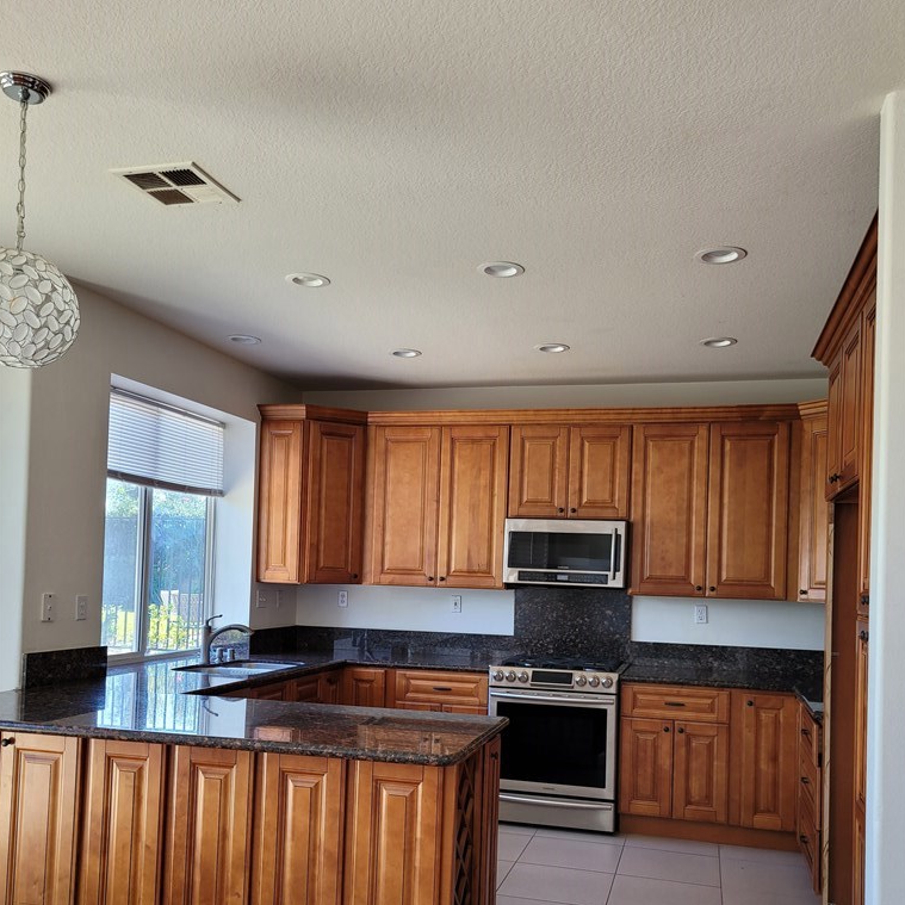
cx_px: 452
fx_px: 917
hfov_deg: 52.5
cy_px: 564
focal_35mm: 31
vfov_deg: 52.0
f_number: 1.8
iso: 80
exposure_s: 1/119
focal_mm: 5.4
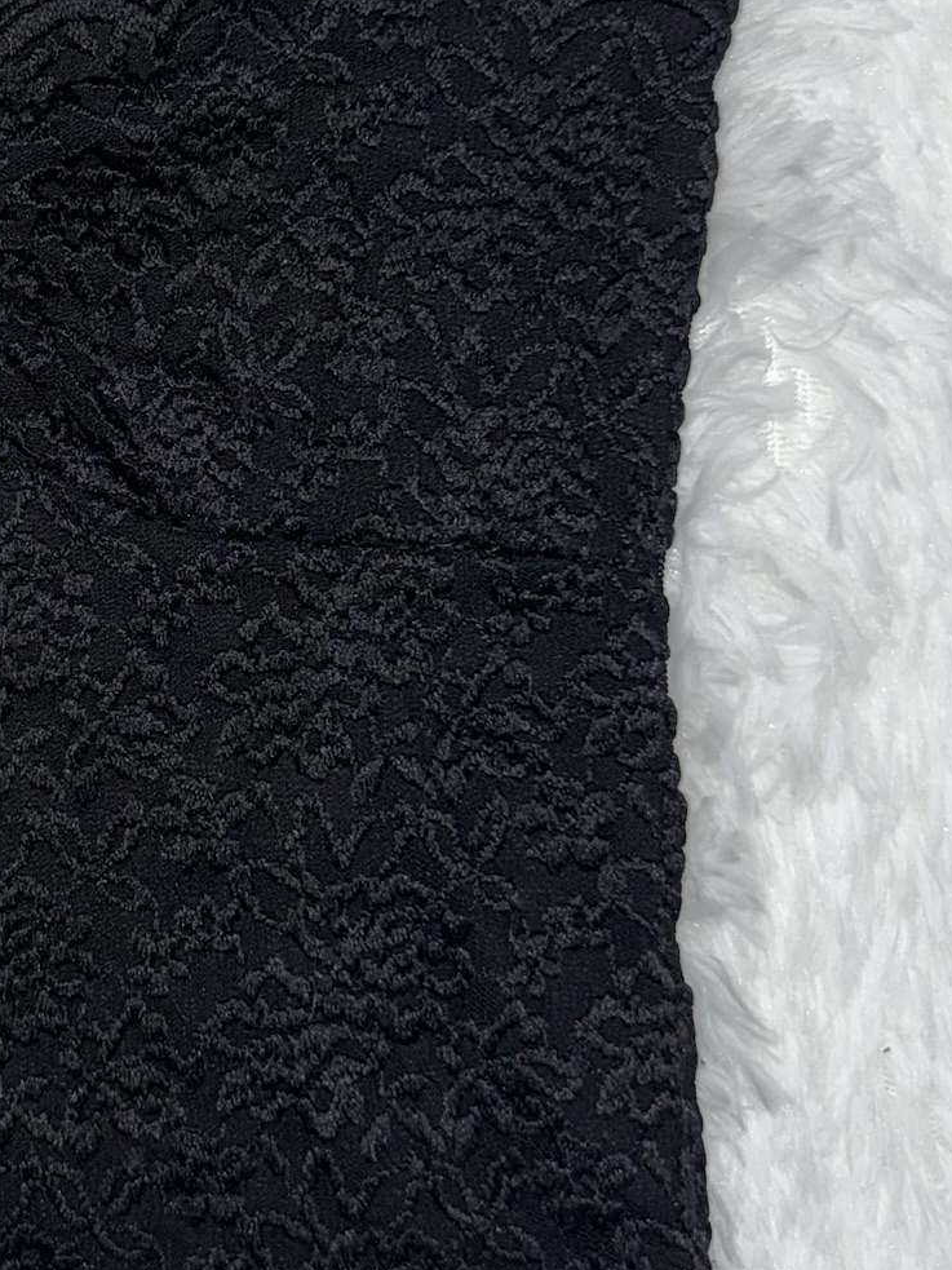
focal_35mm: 50
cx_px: -12
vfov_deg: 37.7
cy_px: 406
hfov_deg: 27.4
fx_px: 1834
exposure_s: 1/59
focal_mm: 6.76
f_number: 1.78
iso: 80
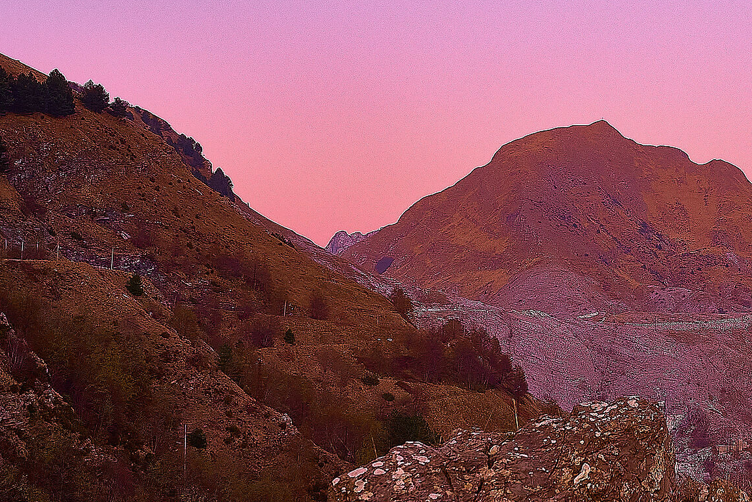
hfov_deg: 27.6
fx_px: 1483
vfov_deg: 19.2
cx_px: 656
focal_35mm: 71
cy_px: 300
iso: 800
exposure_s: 1/125
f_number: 8
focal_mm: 34
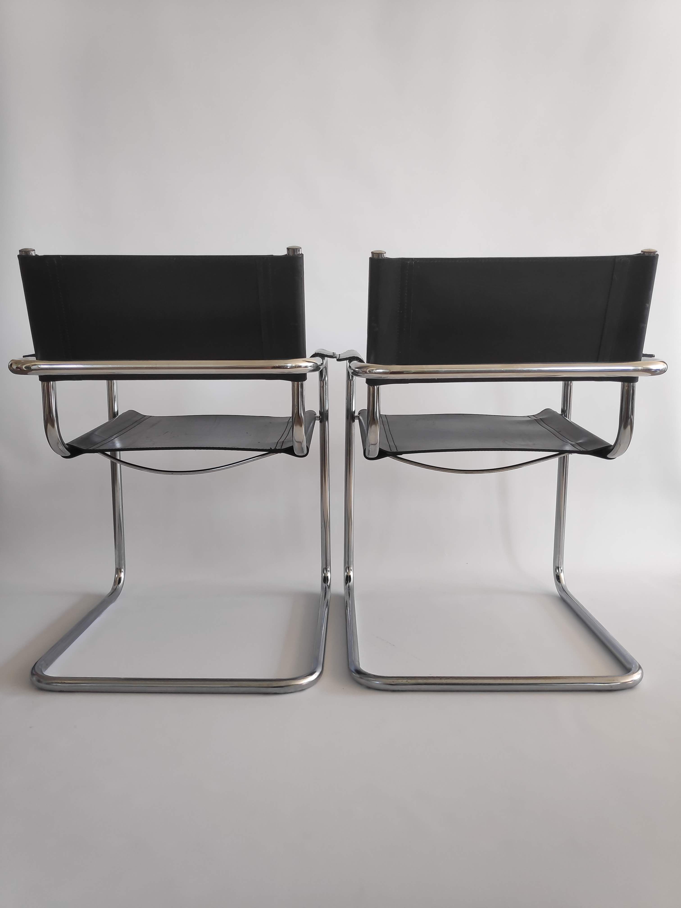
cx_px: 340
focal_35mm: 20
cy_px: 454
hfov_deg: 66.0
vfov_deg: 81.7
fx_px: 525
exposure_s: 1/100
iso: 304
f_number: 1.9
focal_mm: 3.94
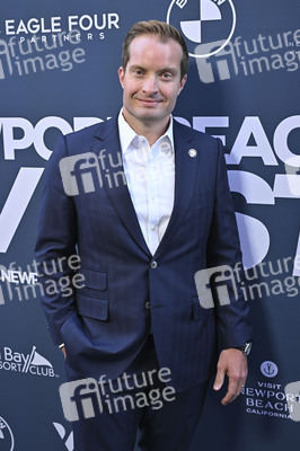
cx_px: 150
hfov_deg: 25.9
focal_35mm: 52
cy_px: 226
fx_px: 651
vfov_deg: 38.2
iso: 1600
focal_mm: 52
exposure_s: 1/320
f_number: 6.3
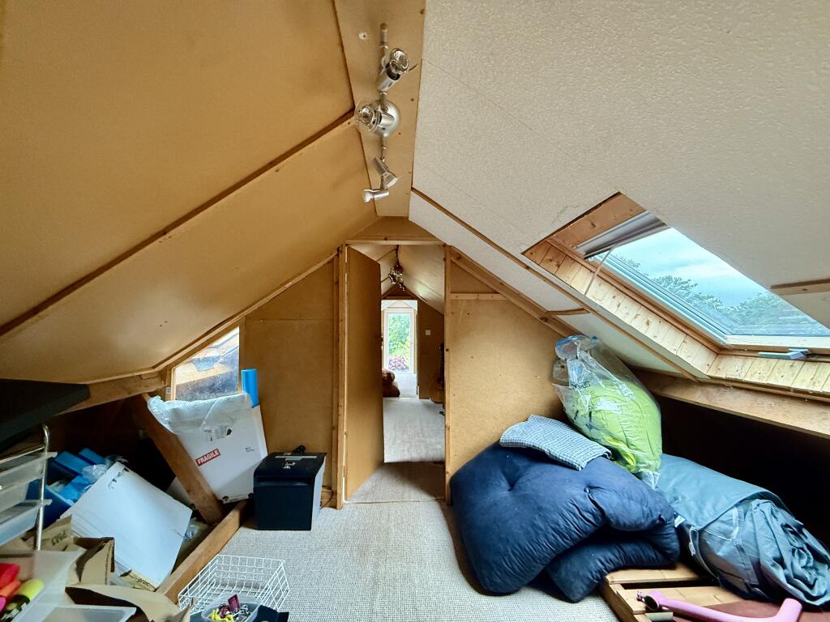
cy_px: 311
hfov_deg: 102.1
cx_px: 415
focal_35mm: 14
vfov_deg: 85.7
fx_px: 336
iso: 500
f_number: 2.2
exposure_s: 1/60
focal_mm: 2.22
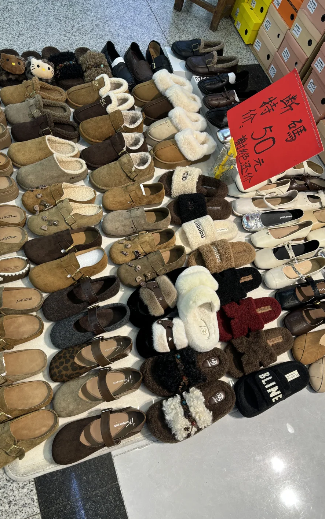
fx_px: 397
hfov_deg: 44.5
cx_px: 152
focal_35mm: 28
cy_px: 257
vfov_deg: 66.5
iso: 64
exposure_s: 1/100
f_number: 1.6
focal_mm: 5.96
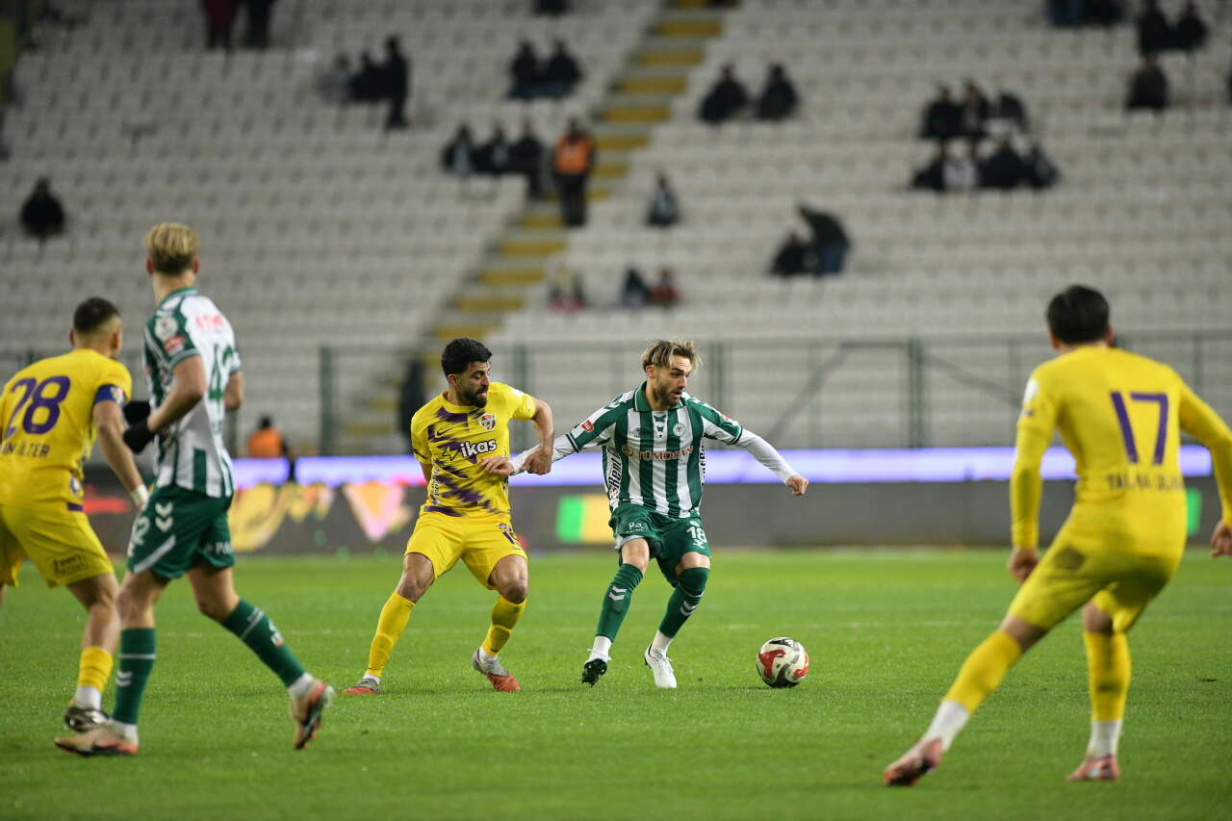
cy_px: 410
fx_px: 10265
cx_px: 616
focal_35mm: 300
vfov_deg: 4.6
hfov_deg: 6.9
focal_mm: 300
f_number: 2.8
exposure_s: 1/1250
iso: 2000
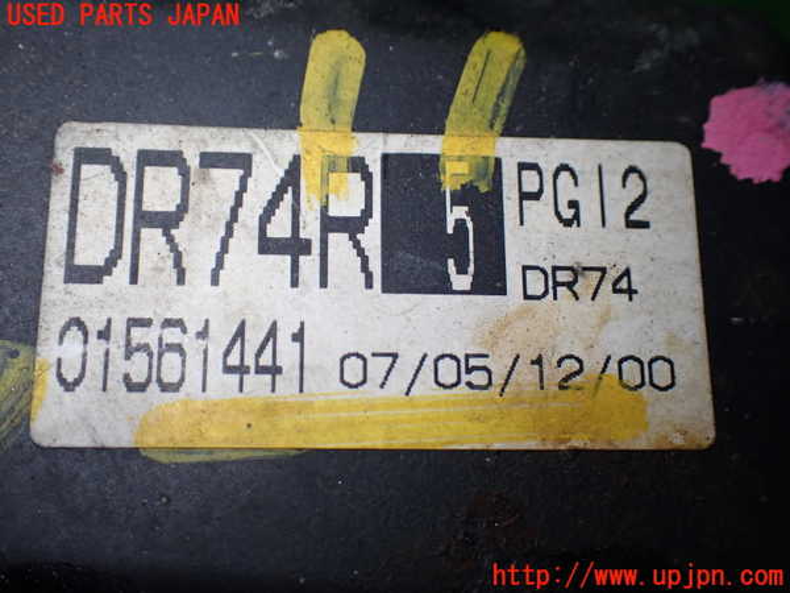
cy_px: 296
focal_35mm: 41
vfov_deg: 35.1
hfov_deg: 45.8
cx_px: 395
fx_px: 936
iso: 250
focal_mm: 7.31
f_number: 2.8
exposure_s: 1/160
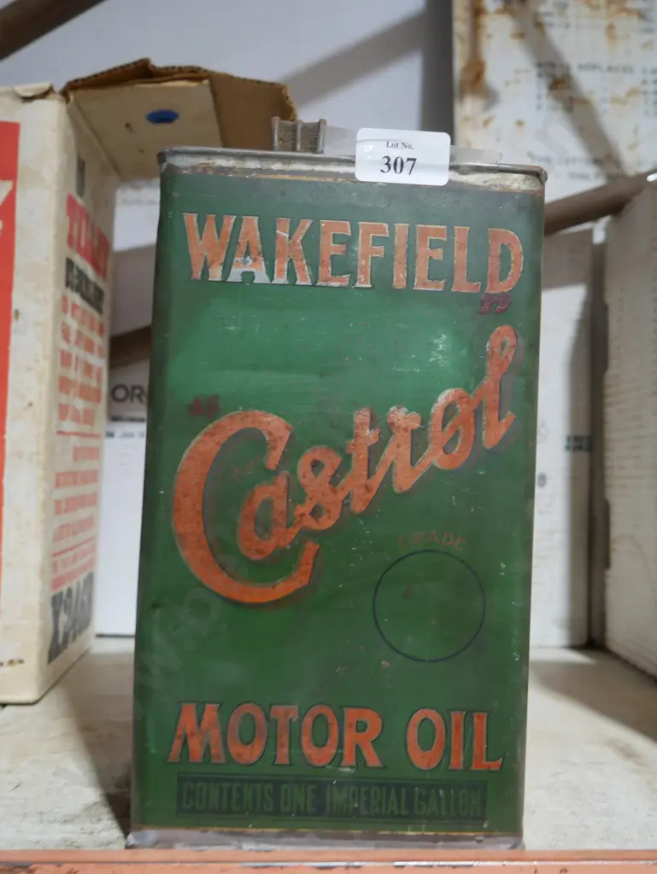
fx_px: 860
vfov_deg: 53.9
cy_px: 437
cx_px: 328
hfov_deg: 41.8
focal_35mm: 34
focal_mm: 17
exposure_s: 1/60
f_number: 4
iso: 640
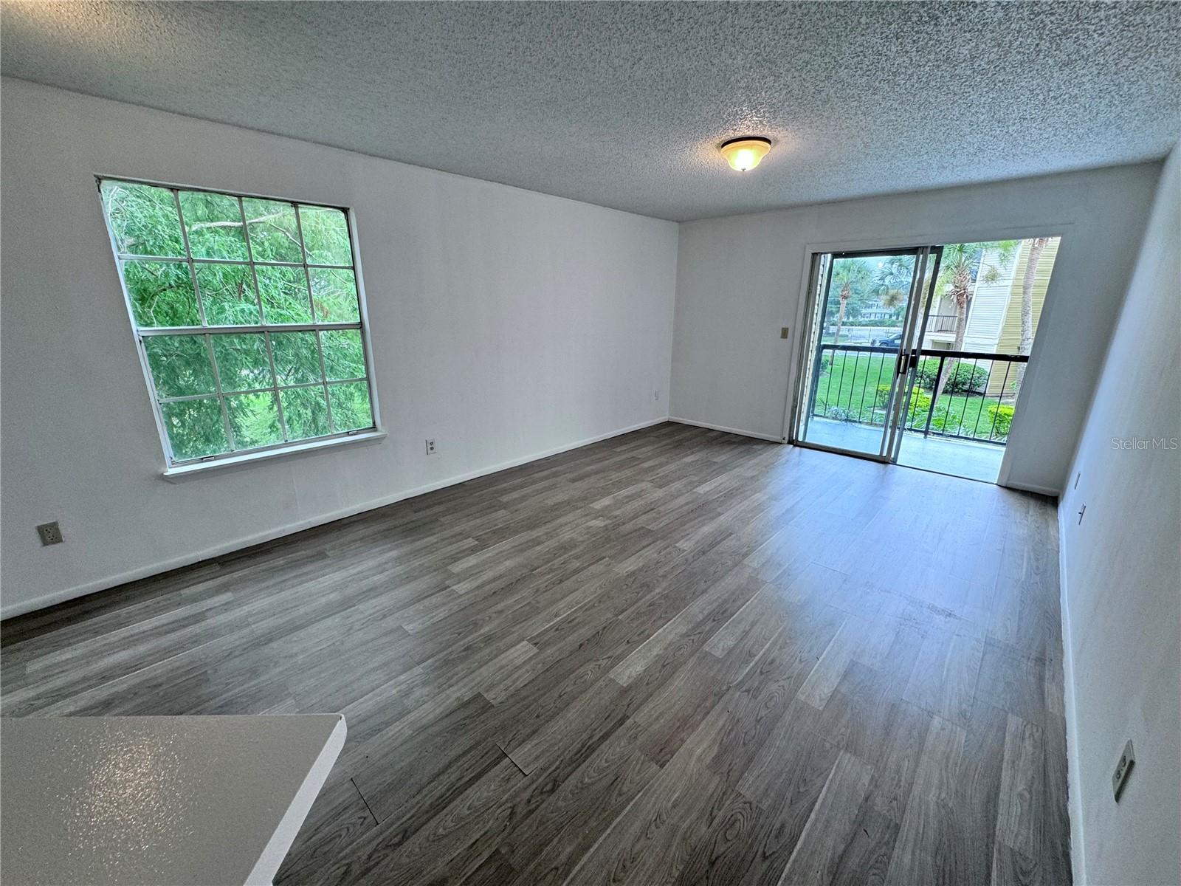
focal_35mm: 14
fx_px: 478
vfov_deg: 85.7
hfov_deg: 102.1
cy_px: 443
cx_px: 590
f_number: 2.2
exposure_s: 1/120
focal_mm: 2.22
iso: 80
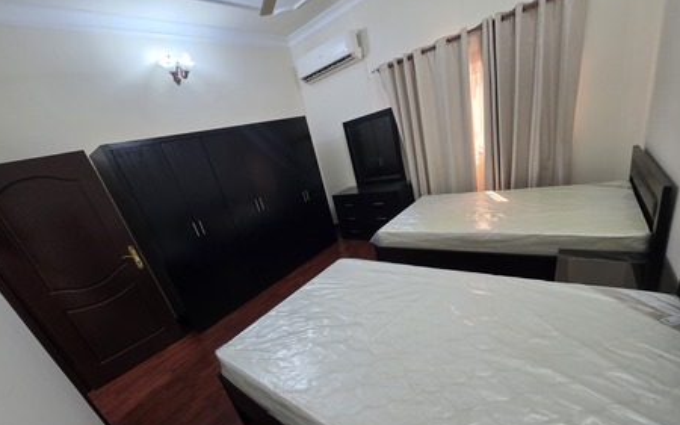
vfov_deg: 78.1
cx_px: 338
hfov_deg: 105.3
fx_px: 259
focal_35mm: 14
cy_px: 246
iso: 250
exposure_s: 1/100
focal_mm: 2.2
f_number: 1.9
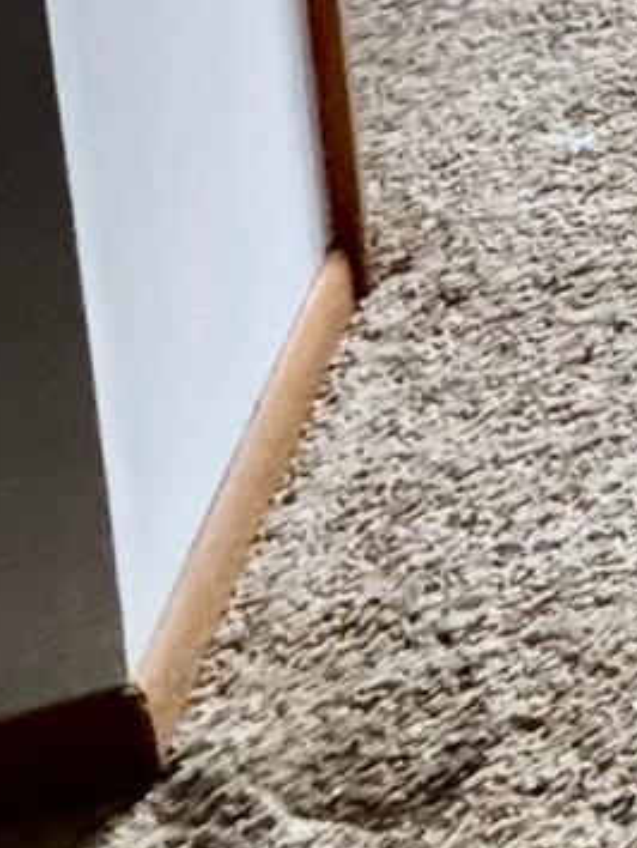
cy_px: -922
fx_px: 2230
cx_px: 2012
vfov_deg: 16.0
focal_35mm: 91
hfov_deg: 10.4
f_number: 2.2
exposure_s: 1/99
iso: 320
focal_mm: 2.22
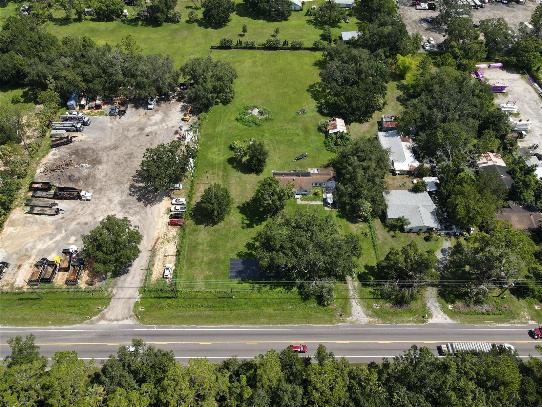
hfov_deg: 71.6
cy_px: 204
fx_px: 376
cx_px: 271
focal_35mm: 24
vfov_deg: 56.8
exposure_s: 1/500
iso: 100
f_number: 2.8
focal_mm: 4.5
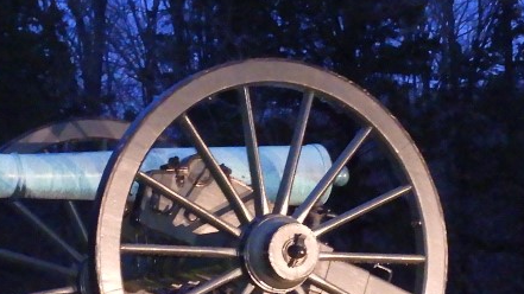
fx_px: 2223
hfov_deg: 13.4
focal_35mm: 160
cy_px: 153
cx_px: 421
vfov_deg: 7.6
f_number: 4
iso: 1600
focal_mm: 8.1
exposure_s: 1/30
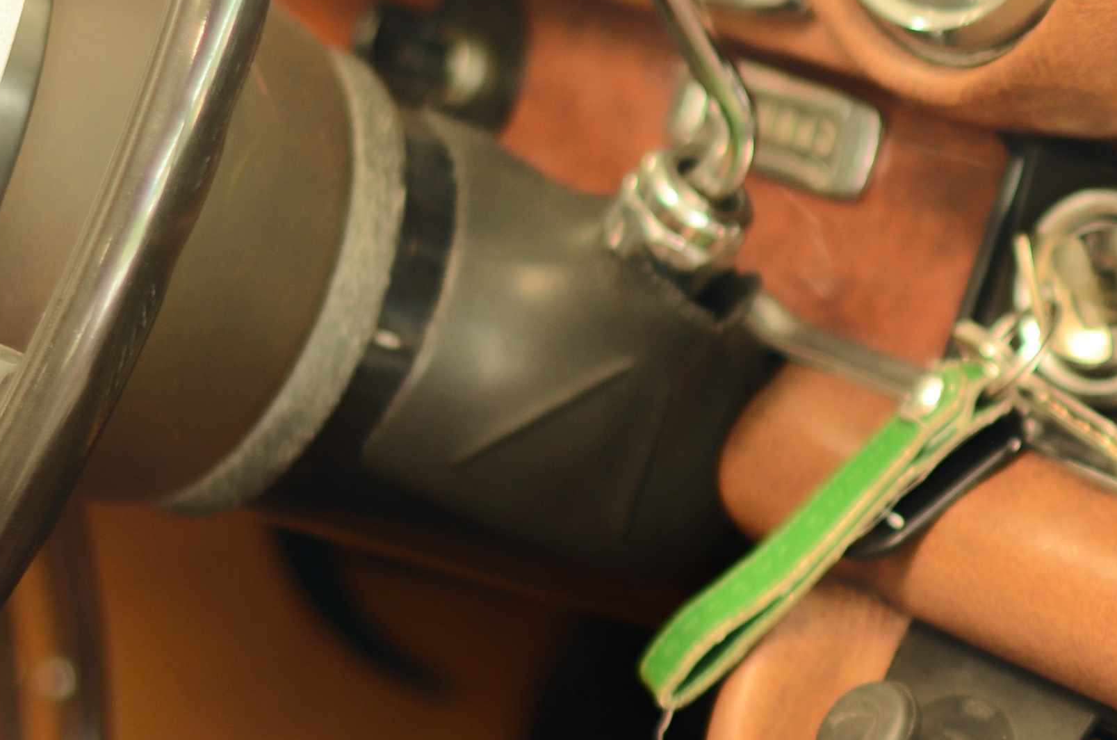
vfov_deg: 5.9
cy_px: 401
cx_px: 1568
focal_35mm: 230
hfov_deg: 8.8
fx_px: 7121
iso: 160
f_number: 2
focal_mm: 50
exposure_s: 1/25
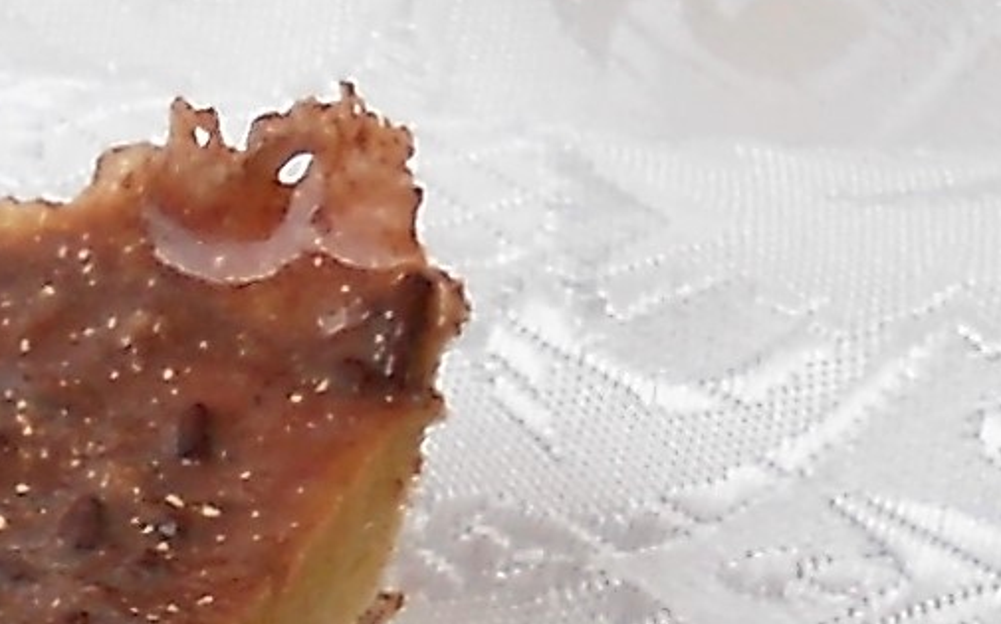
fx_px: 6135
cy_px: 1599
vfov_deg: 5.6
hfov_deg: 8.5
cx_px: -1412
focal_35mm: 225
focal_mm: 6.72
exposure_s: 1/125
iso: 80
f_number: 5.5
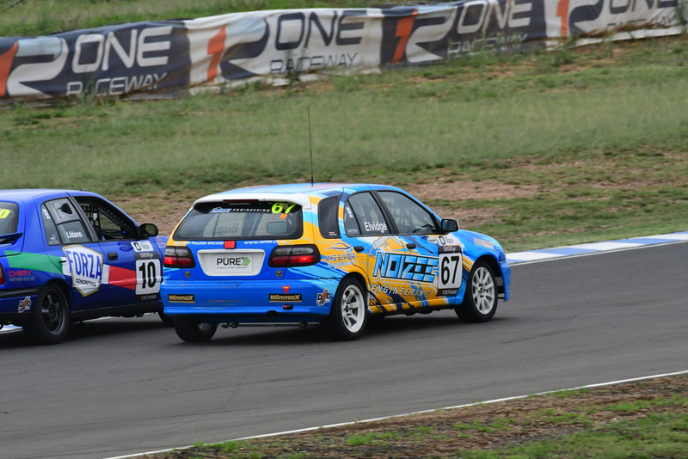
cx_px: 344
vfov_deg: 1.8
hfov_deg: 2.7
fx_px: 14338
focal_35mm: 750
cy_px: 230
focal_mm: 500
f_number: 11
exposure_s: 1/640
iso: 1000
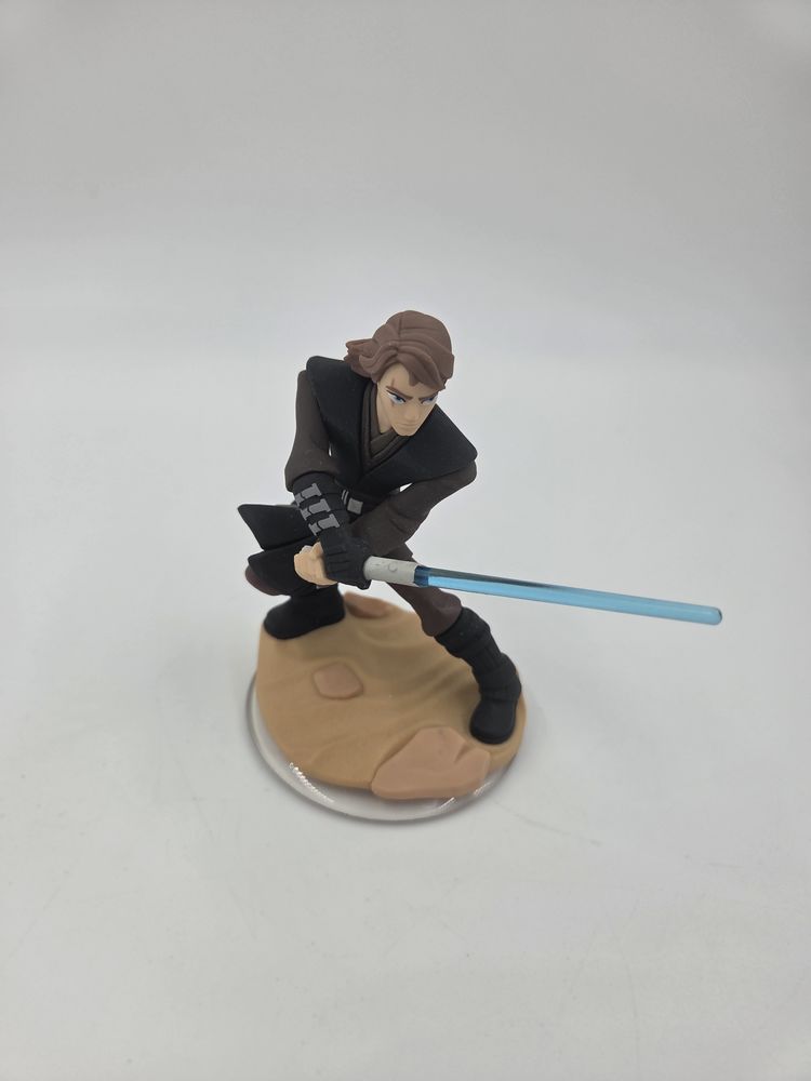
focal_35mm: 23
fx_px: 718
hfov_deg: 58.9
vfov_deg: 73.9
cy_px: 540
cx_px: 406
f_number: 1.8
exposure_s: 1/681
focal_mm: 5.4
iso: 80
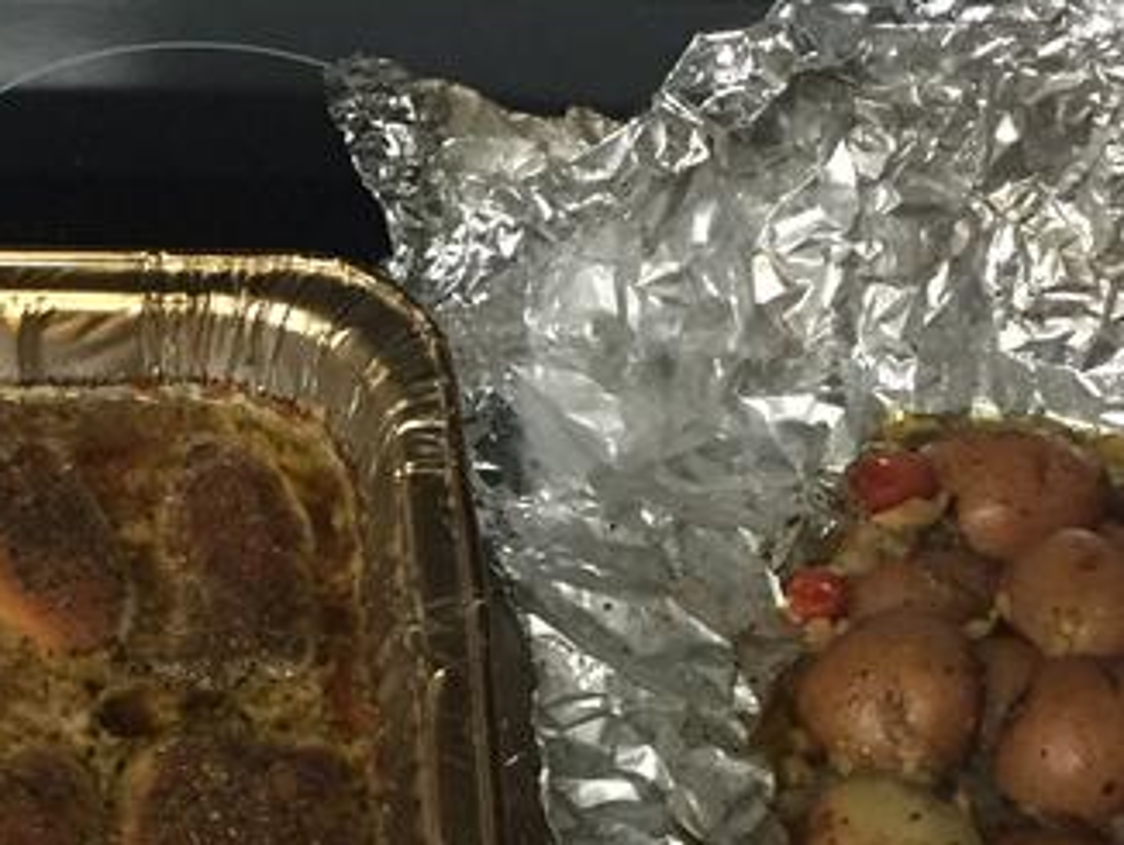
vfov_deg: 18.3
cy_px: 695
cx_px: 303
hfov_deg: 24.2
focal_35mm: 80
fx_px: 2600
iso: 200
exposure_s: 1/30
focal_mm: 4.15
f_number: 2.2
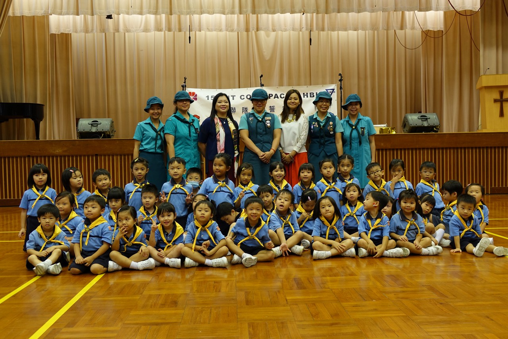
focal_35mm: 36
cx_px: 254
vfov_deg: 36.9
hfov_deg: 53.1
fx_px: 508
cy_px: 170
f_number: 2.8
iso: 250
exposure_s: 1/40
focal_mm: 13.37
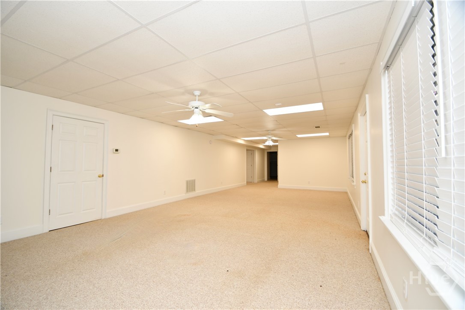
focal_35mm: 15
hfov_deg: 100.4
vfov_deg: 77.3
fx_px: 194
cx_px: 232
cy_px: 155
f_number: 4
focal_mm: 10
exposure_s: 1/60
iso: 200
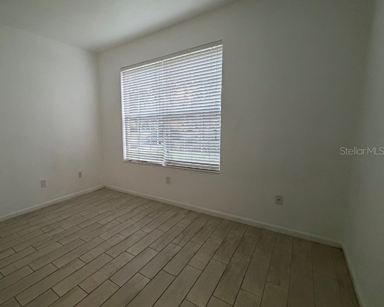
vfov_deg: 73.8
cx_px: 133
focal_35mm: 18
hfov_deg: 83.9
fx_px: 205
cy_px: 151
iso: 640
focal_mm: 2.22
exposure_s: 1/60
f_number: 2.2
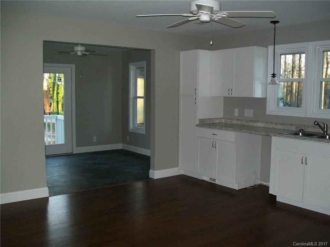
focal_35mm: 36
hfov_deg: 51.4
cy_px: 124
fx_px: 343
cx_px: 165
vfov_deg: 39.7
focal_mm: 6
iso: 160
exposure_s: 1/60
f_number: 2.7
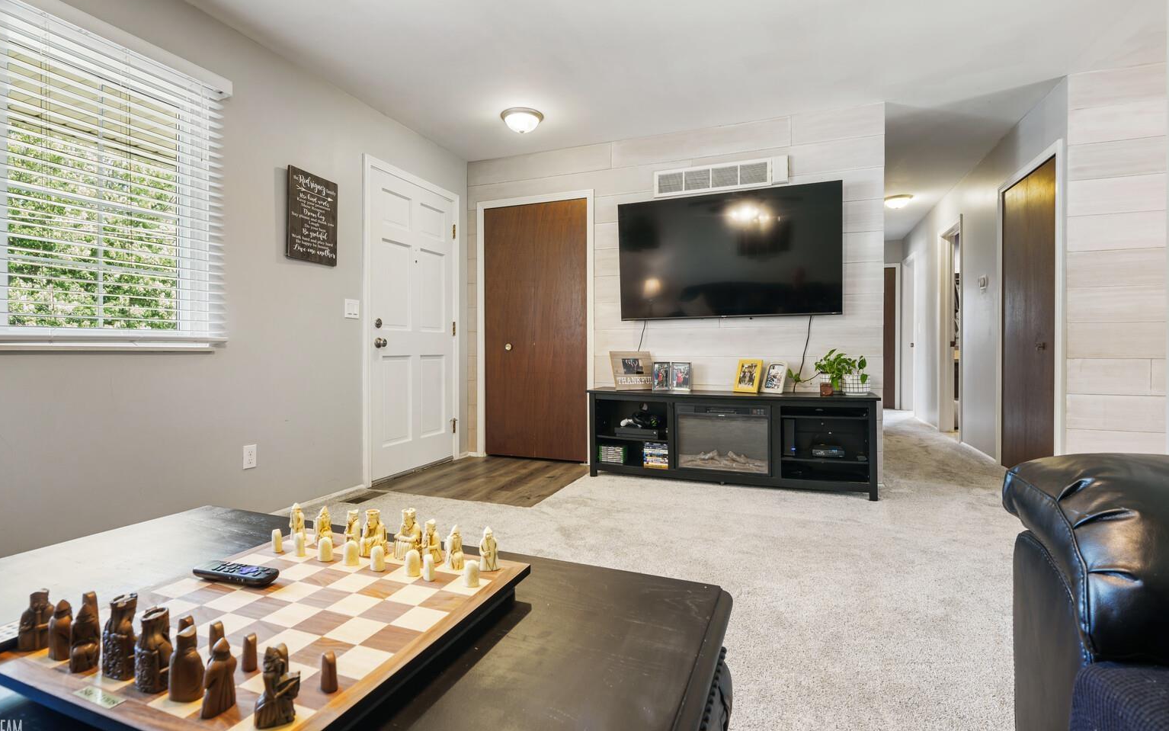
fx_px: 542
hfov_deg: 94.4
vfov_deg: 68.0
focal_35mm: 17
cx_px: 578
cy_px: 345
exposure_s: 1.3
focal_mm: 16
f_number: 7.1
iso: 200
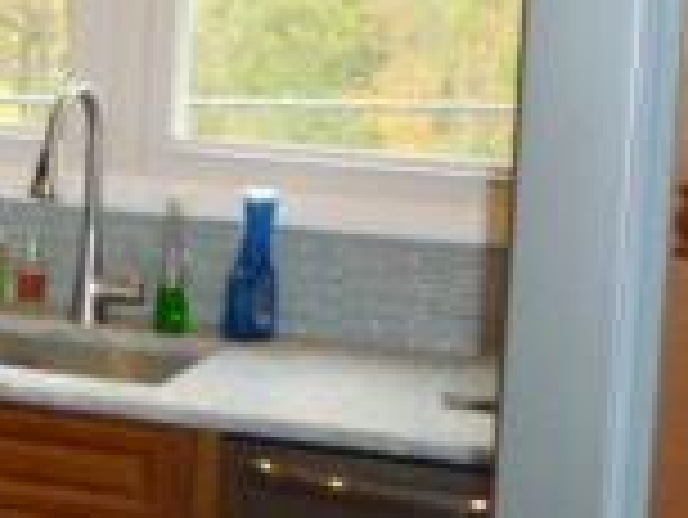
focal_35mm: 121
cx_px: -666
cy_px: 176
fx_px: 2407
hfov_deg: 13.9
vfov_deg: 12.2
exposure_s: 1/60
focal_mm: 5.2
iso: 320
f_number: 3.3
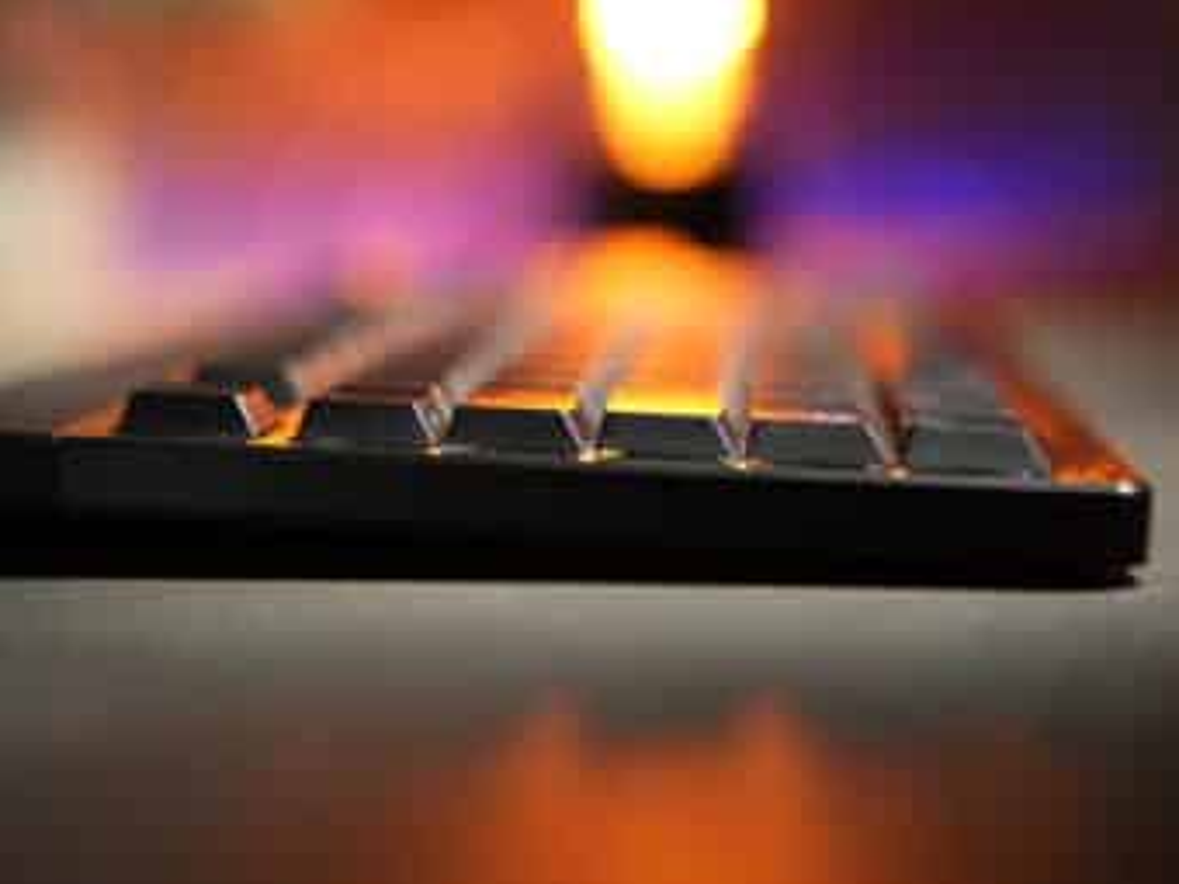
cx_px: 506
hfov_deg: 26.0
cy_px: 444
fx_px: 2547
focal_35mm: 75
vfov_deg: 19.7
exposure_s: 1/80
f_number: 2.8
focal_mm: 67.7
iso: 320
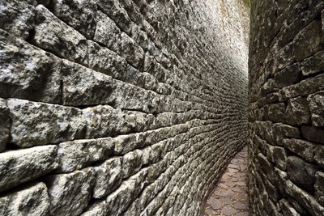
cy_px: 112
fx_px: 189
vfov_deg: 59.5
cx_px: 160
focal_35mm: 21
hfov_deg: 81.2
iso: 1600
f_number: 16
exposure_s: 1/10
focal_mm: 20
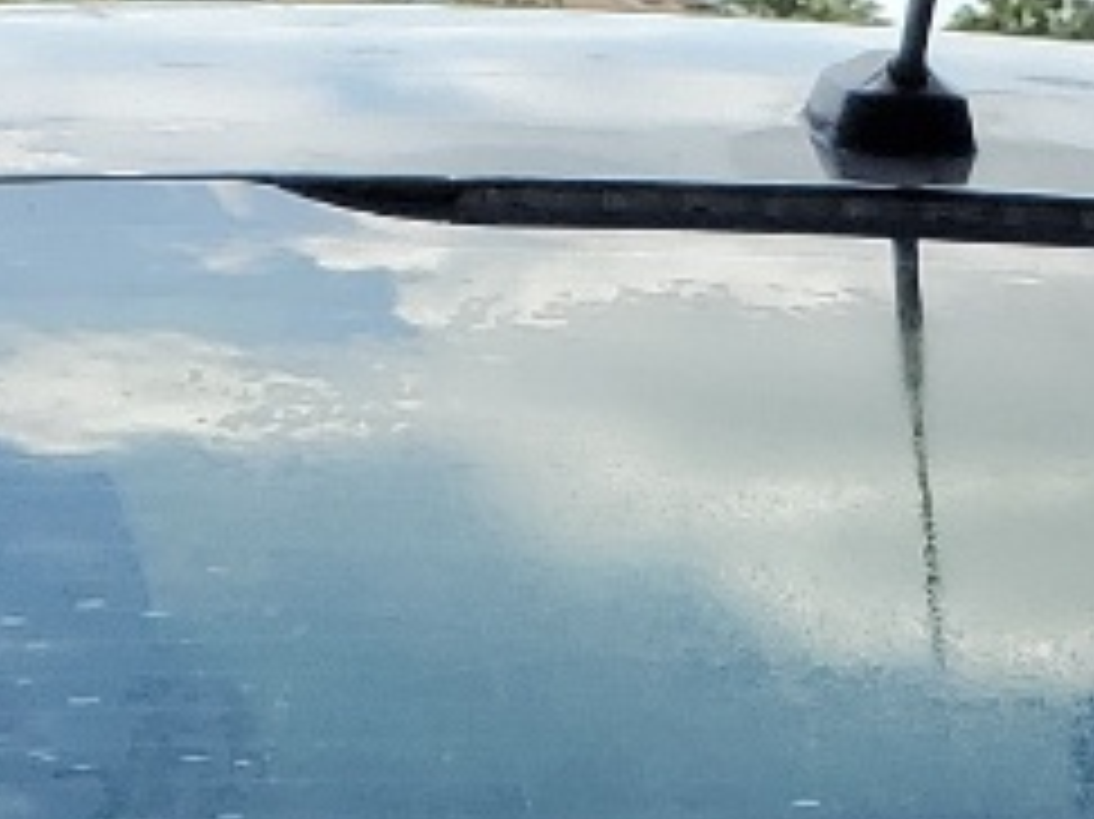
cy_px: 2182
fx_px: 5402
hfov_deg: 11.4
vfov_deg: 7.8
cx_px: 1288
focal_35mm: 171
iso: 50
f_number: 1.5
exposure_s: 1/2500
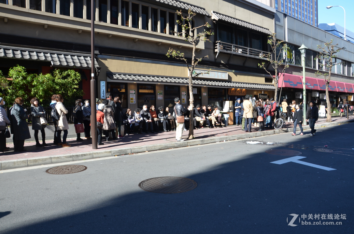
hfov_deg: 67.5
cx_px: 177
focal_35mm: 27
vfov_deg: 47.7
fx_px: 265
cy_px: 117
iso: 200
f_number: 7.1
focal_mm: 18
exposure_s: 1/200
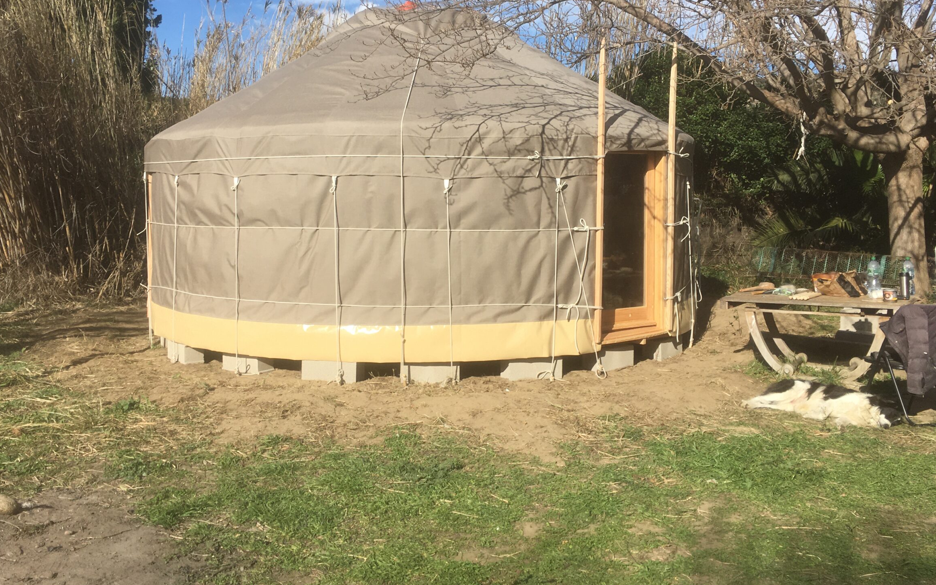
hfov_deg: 56.6
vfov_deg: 37.1
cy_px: 219
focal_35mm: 34
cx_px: 431
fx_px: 867
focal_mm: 4.15
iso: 25
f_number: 2.2
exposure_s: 1/1789
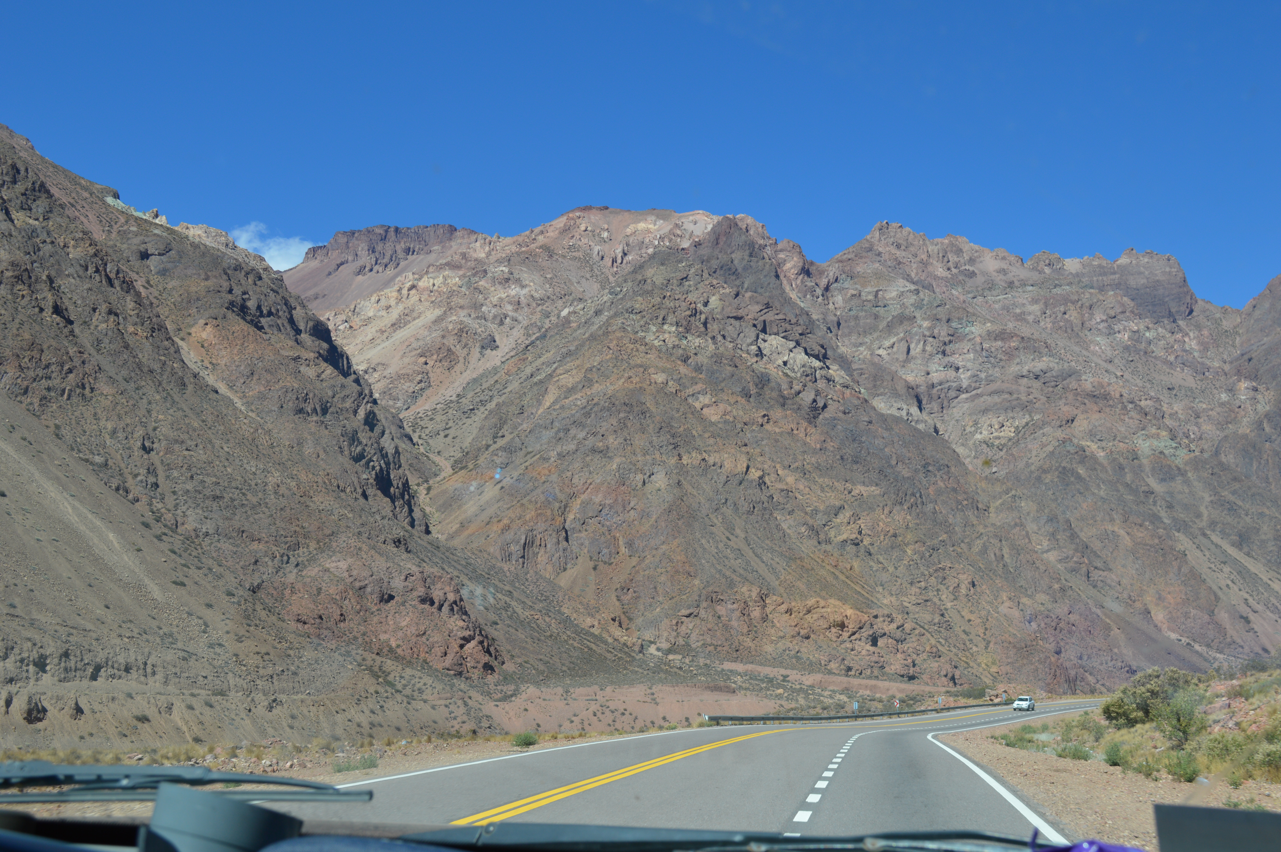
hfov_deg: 49.6
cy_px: 426
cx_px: 640
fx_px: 1387
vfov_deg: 34.1
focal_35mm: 39
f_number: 7.1
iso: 100
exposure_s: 1/200
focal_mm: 26
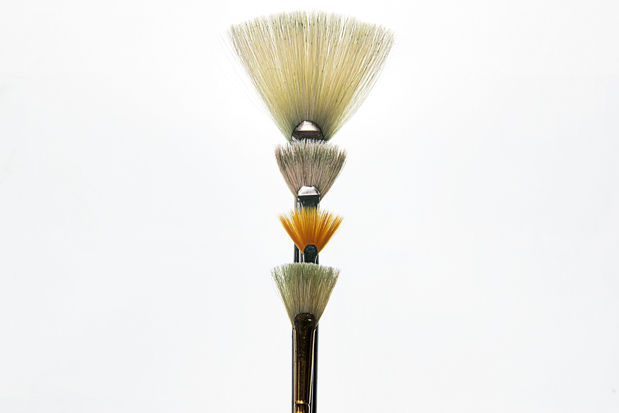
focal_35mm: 174
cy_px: 206
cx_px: 310
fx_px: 2992
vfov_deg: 7.9
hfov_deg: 11.8
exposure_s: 1/15
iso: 200
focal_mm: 116
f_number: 22
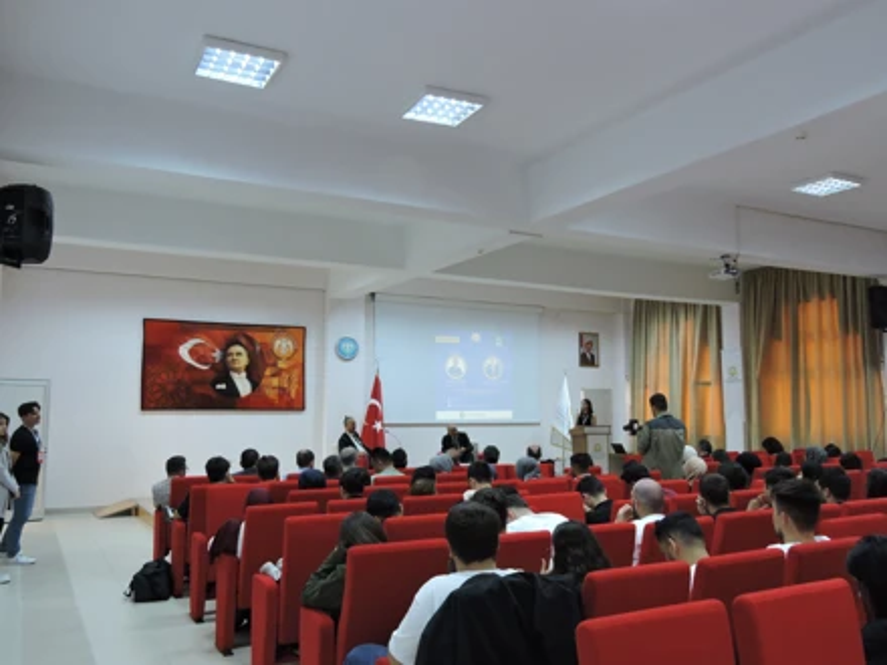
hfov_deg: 60.0
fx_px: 769
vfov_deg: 46.8
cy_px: 332
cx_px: 444
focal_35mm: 30
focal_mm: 5.4
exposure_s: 1/25
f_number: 3.5
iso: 400
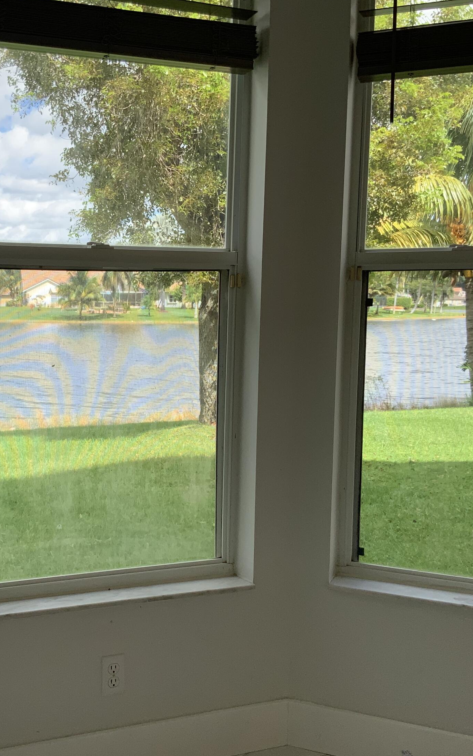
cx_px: 106
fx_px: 866
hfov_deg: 29.9
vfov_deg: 47.2
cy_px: 382
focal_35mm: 42
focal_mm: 3
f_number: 1.8
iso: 16
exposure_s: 1/574
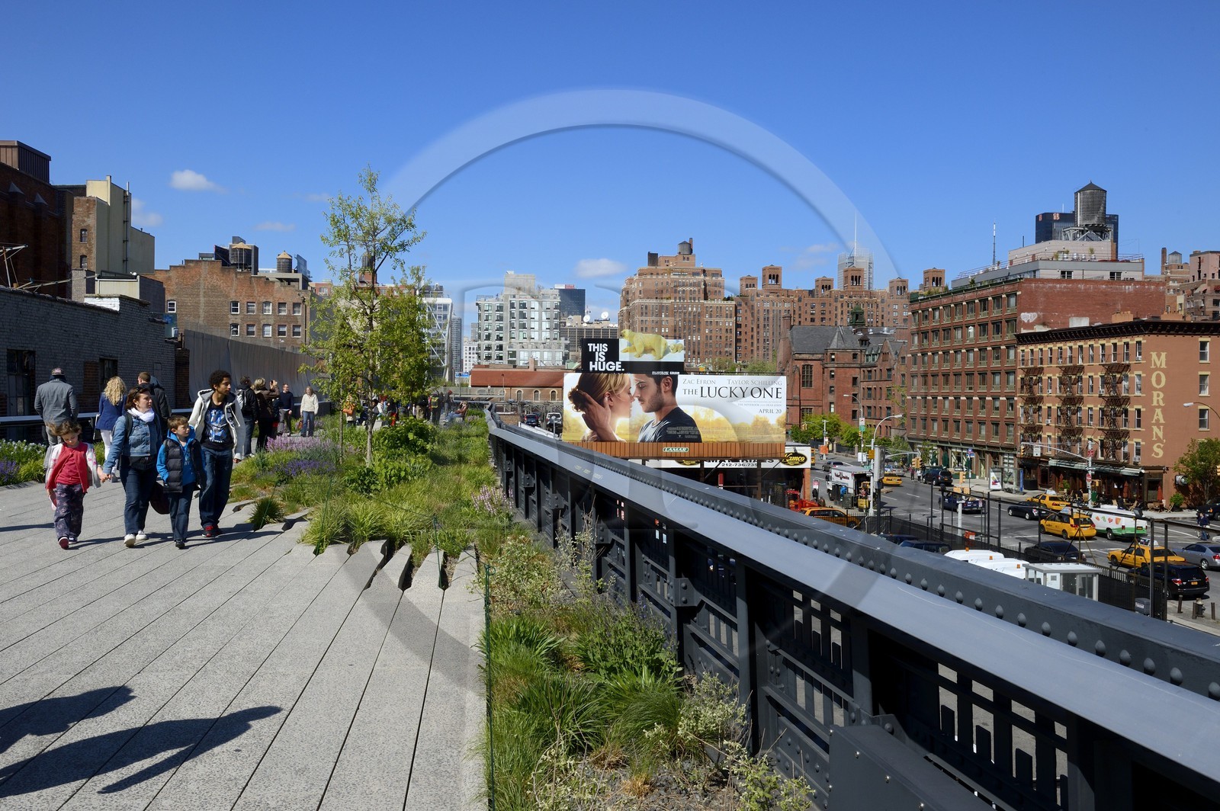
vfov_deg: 41.0
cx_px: 610
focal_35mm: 32
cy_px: 406
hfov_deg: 58.8
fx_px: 1084
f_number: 16
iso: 400
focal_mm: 32
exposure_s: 1/400
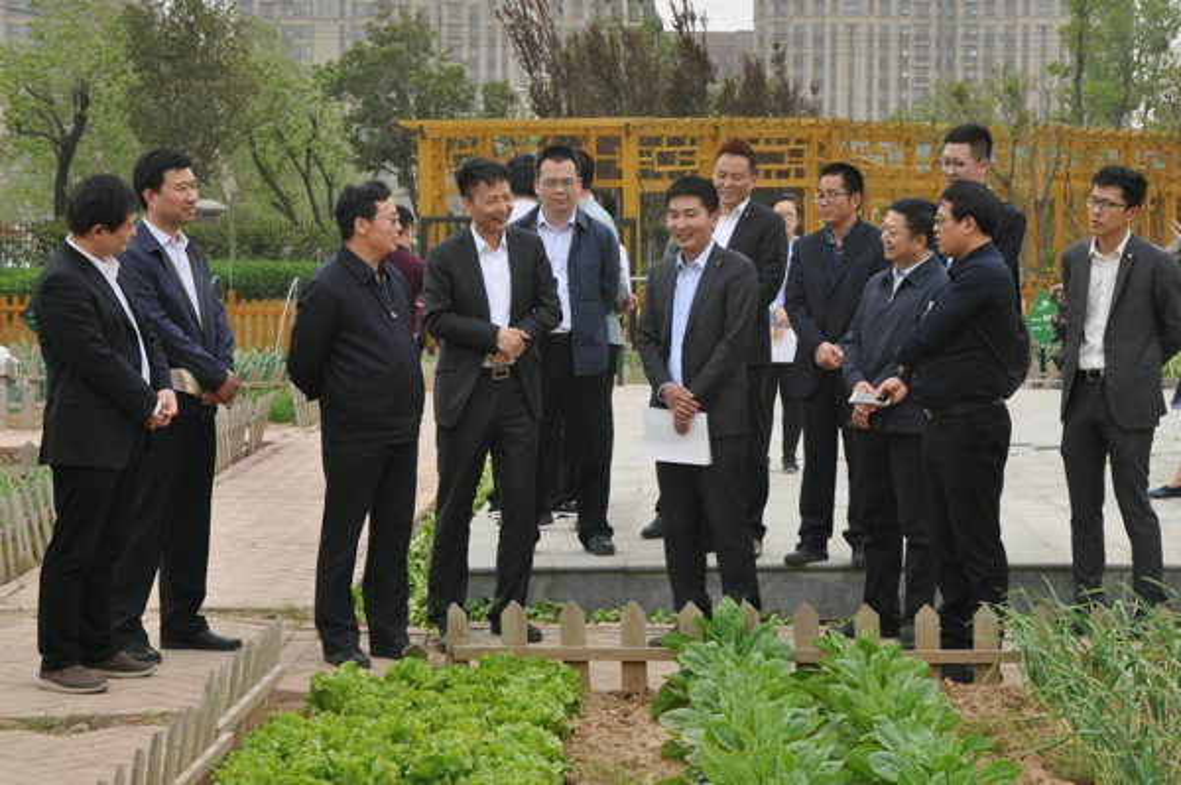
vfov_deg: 18.2
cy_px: 392
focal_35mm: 75
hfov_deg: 27.0
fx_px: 2458
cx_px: 590
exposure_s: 1/125
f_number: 11
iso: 200
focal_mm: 50
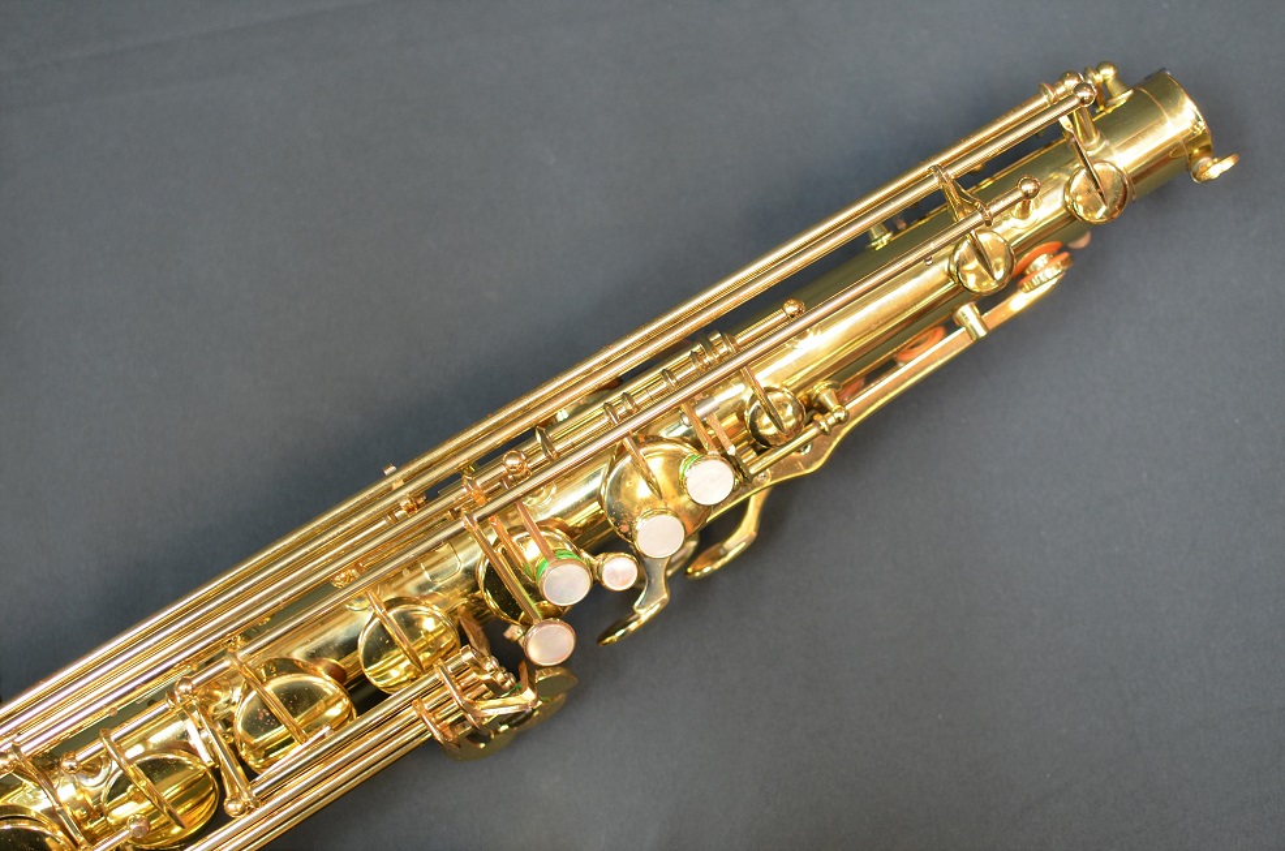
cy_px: 426
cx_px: 642
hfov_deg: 37.9
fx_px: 1870
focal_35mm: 52
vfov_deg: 25.6
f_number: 2.8
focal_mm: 35
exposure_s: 1/30
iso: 800
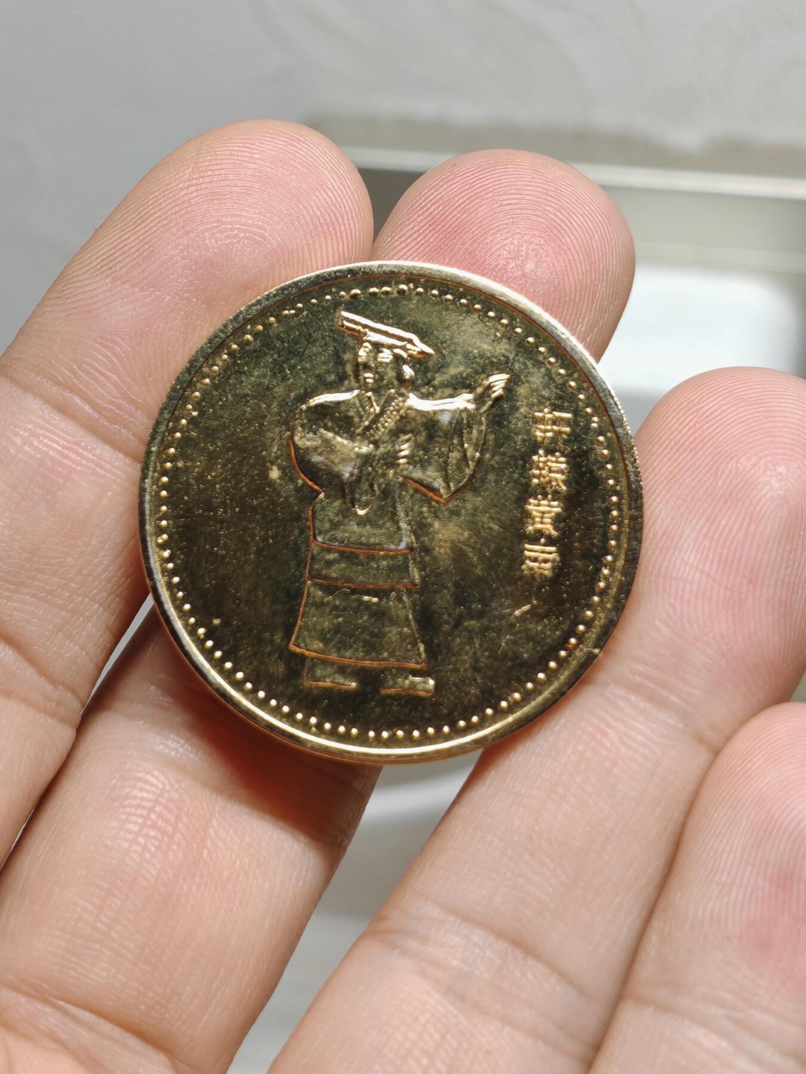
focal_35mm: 95
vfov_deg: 20.7
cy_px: 537
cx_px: 403
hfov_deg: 15.6
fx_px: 2949
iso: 65
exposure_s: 1/100
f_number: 1.6
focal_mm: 7.62
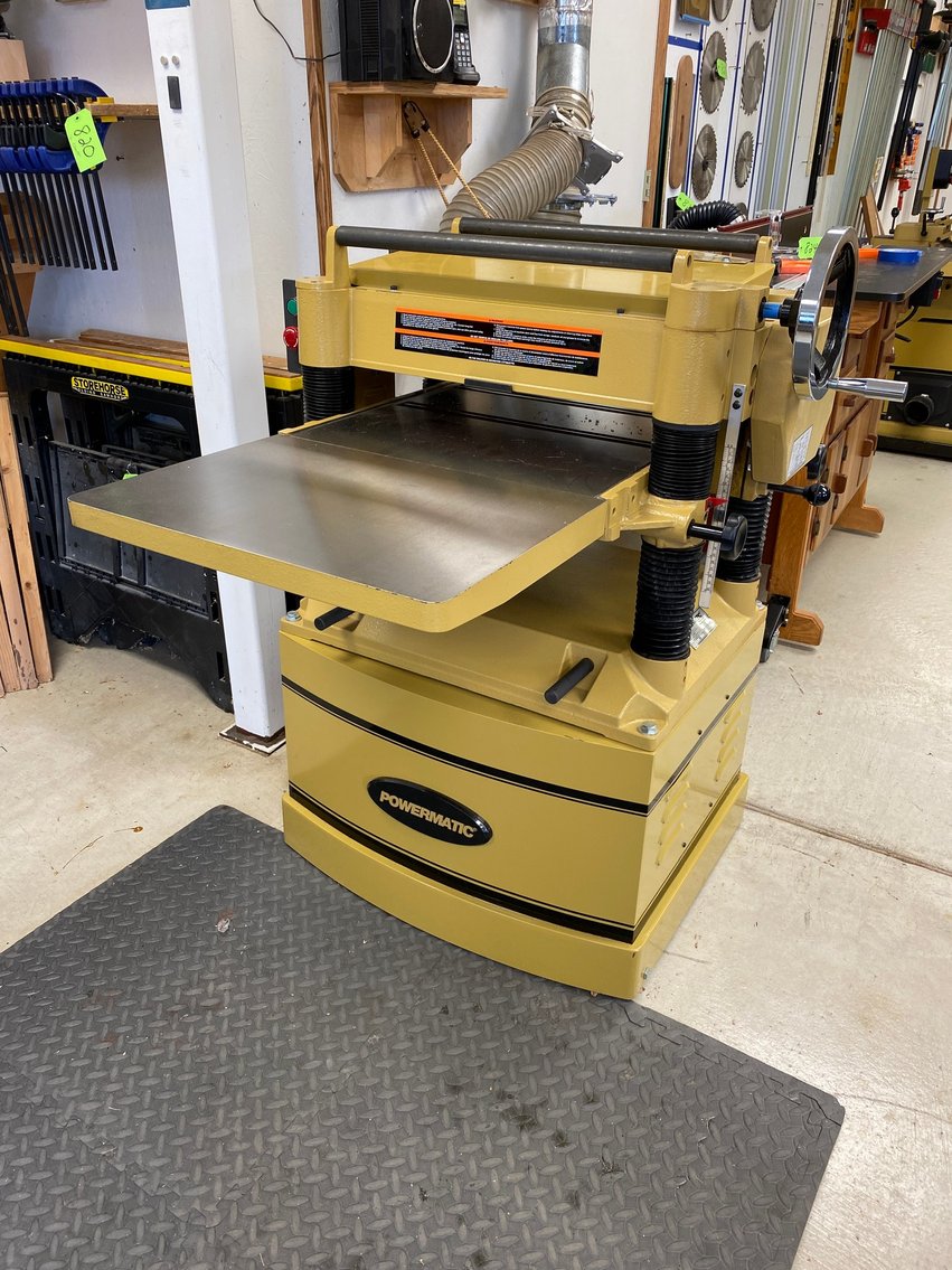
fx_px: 954
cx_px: 476
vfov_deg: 67.3
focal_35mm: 26
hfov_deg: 53.1
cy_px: 635
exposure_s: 1/60
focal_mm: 4.25
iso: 64
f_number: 1.8
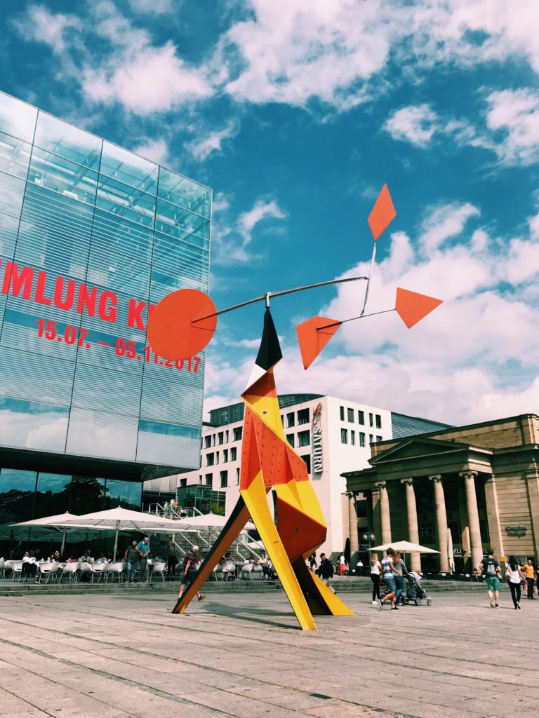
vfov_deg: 63.4
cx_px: 270
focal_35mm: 28
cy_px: 359
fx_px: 581
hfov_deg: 49.7
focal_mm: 3.99
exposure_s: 1/4000
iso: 20
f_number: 1.8
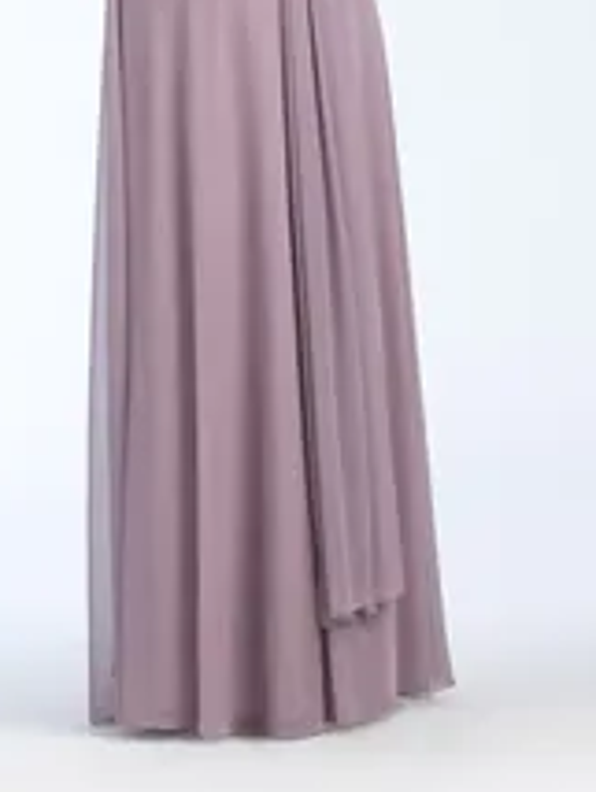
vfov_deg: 9.9
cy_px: -7
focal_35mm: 199
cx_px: 241
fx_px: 4559
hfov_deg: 7.5
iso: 100
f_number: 9.5
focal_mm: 120
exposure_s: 1/180
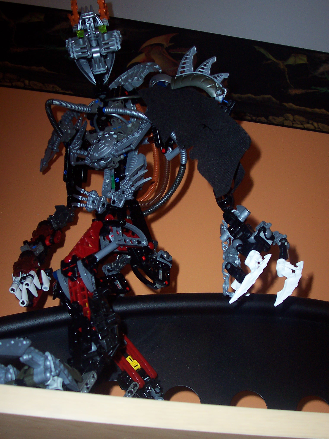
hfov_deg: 31.5
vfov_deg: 41.2
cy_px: 220
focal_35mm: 46
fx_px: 583
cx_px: 164
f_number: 3
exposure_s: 1/60
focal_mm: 7
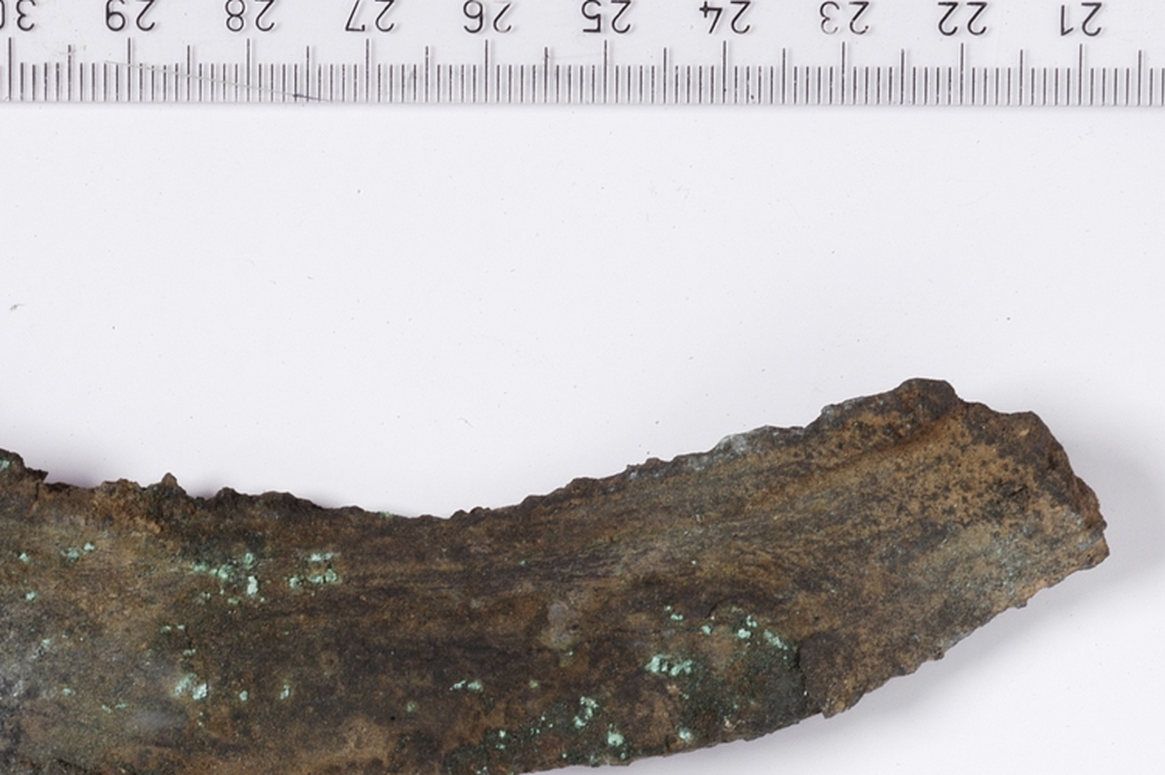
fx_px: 4263
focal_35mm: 132
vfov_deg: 10.4
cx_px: 258
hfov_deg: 15.5
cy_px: 603
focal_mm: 55
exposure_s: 1/100
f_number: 32
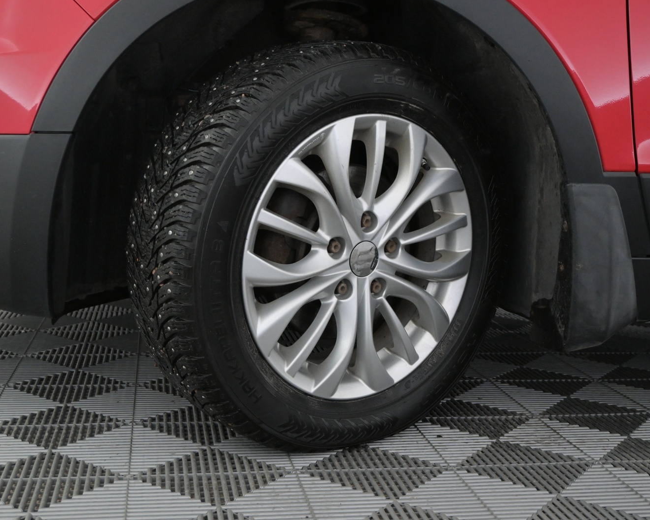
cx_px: 336
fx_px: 882
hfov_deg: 40.4
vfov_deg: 32.8
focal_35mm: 46
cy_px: 255
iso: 2500
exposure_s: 1/100
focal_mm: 26.5
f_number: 5
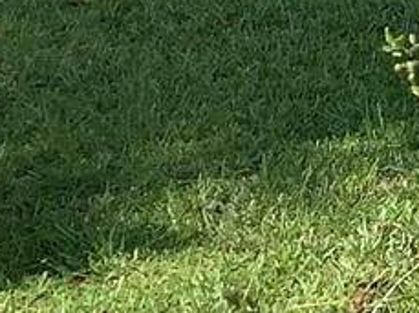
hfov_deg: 7.6
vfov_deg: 6.5
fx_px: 2622
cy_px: -388
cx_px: 1381
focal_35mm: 217
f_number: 2.4
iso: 25
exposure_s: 1/1164
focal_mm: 3.3
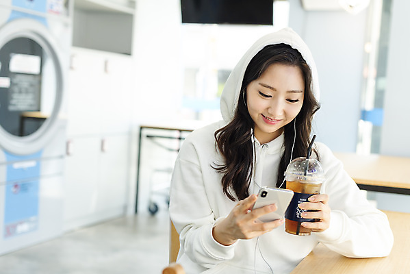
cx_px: 205
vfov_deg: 27.0
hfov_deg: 39.6
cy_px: 137
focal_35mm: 50
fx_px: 570
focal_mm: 50
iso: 500
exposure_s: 1/320
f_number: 2.8
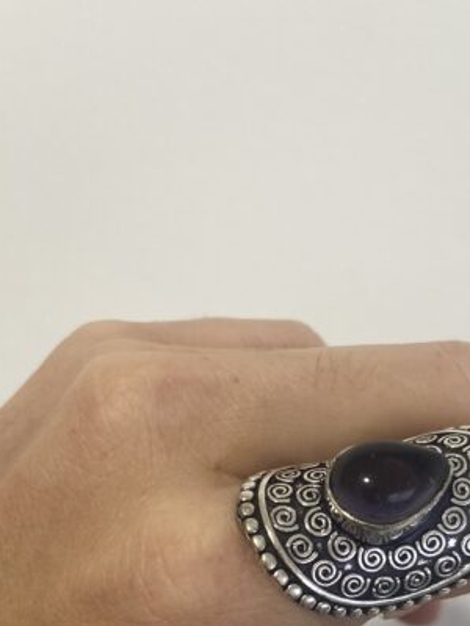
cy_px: 510
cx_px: 321
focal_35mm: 52
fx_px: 941
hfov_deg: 27.8
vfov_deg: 35.5
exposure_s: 1/50
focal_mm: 4.25
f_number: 1.8
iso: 100
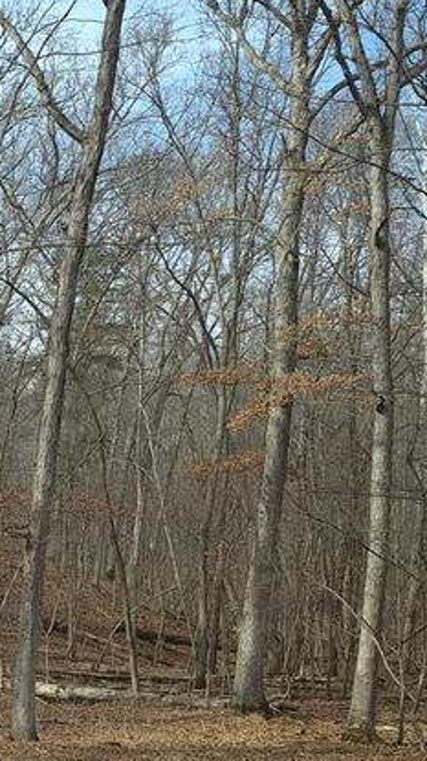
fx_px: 1754
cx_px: -566
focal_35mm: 87
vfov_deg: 23.7
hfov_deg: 11.6
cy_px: 708
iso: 25
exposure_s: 1/385
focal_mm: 5.4
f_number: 1.8
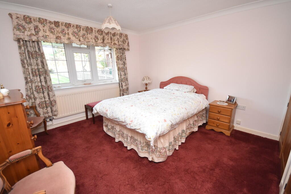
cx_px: 146
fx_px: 121
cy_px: 97
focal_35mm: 15
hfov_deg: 100.4
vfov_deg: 77.3
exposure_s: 1/80
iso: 1600
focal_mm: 10
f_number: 4
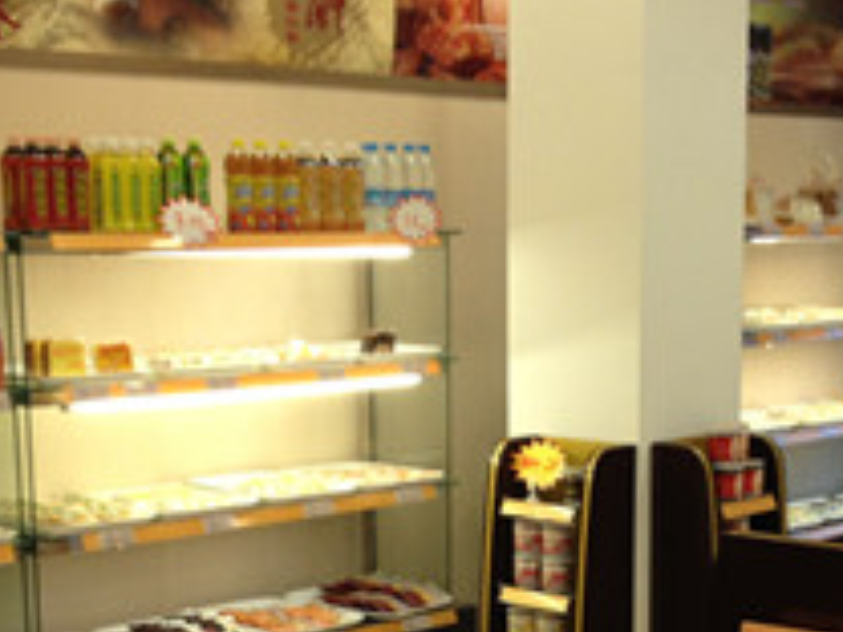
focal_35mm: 84
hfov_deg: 23.2
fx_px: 2046
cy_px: 549
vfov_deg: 17.4
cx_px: 547
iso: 64
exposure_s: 1/30
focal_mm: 4.28
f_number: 2.4
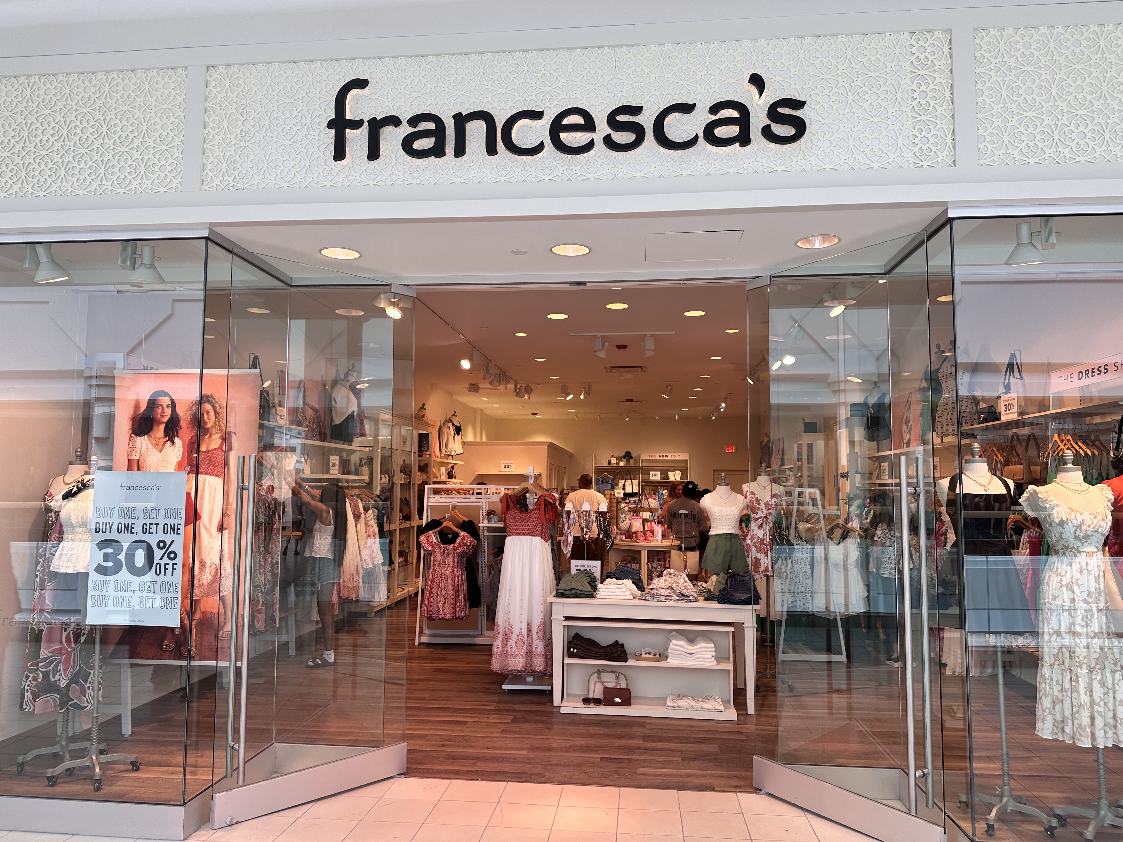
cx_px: 562
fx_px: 779
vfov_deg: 56.8
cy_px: 421
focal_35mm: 24
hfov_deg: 71.6
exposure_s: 1/252
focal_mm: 6.86
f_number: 1.78
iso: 80
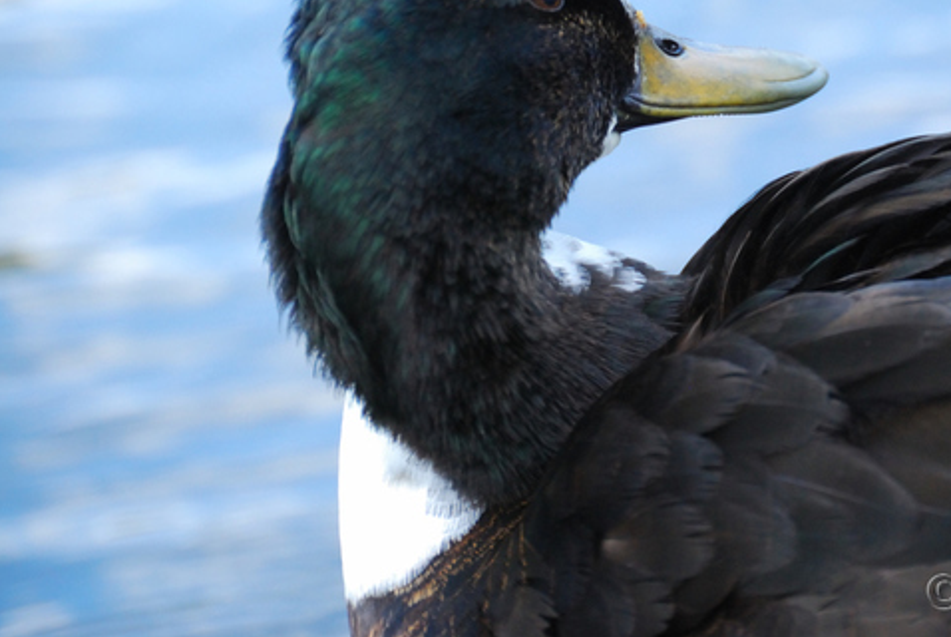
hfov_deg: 4.7
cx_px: 694
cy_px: 173
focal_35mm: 439
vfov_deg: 3.1
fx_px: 11611
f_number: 5.6
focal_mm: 200
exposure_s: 1/320
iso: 800
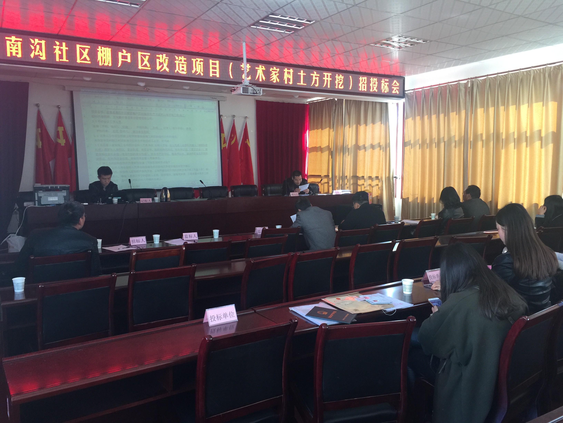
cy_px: 212
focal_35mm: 29
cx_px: 282
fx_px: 472
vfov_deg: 48.2
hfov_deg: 61.7
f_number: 2.2
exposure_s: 1/33
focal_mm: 4.15
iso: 64
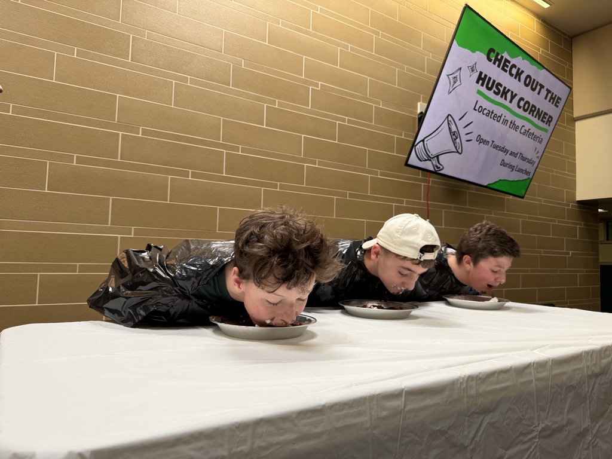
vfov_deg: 56.8
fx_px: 424
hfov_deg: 71.6
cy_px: 230
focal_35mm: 24
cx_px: 306
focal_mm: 6.76
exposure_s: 1/121
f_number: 1.78
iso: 100
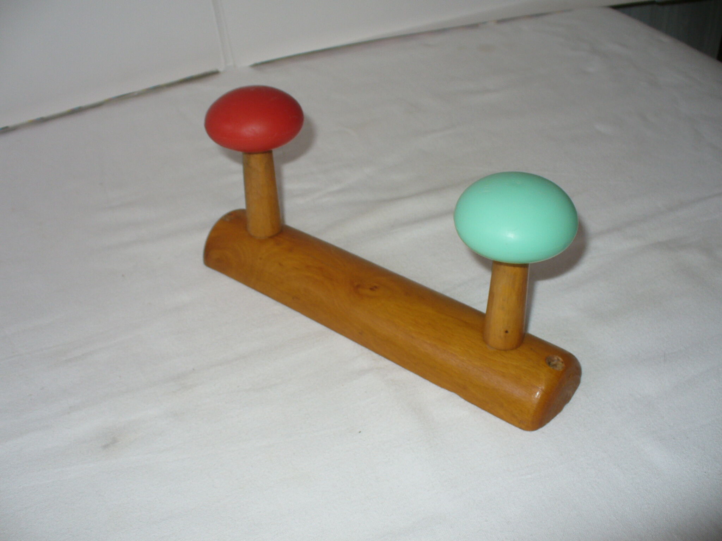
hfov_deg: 50.1
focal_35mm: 37
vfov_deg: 38.7
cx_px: 361
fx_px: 772
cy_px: 270
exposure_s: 1/60
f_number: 2.8
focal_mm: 6.1
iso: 80
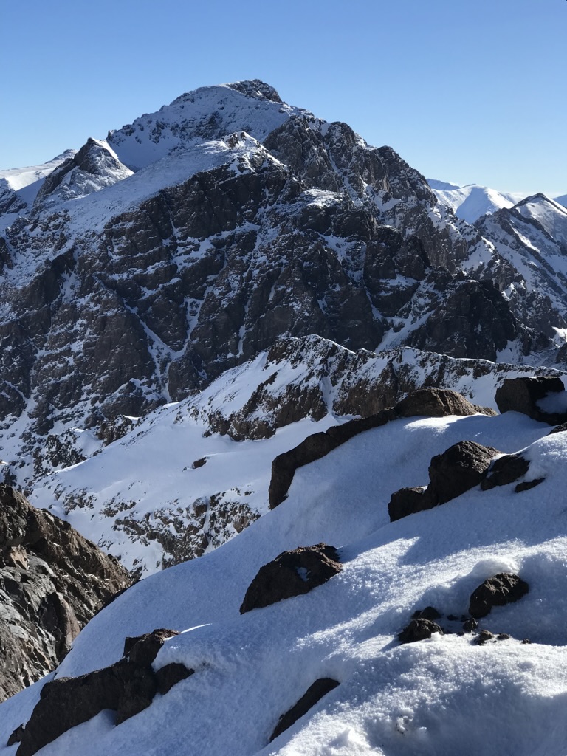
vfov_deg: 33.8
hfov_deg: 25.7
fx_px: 1245
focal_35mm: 57
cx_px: 284
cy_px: 378
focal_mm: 6.6
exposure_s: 1/1100
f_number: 2.8
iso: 20
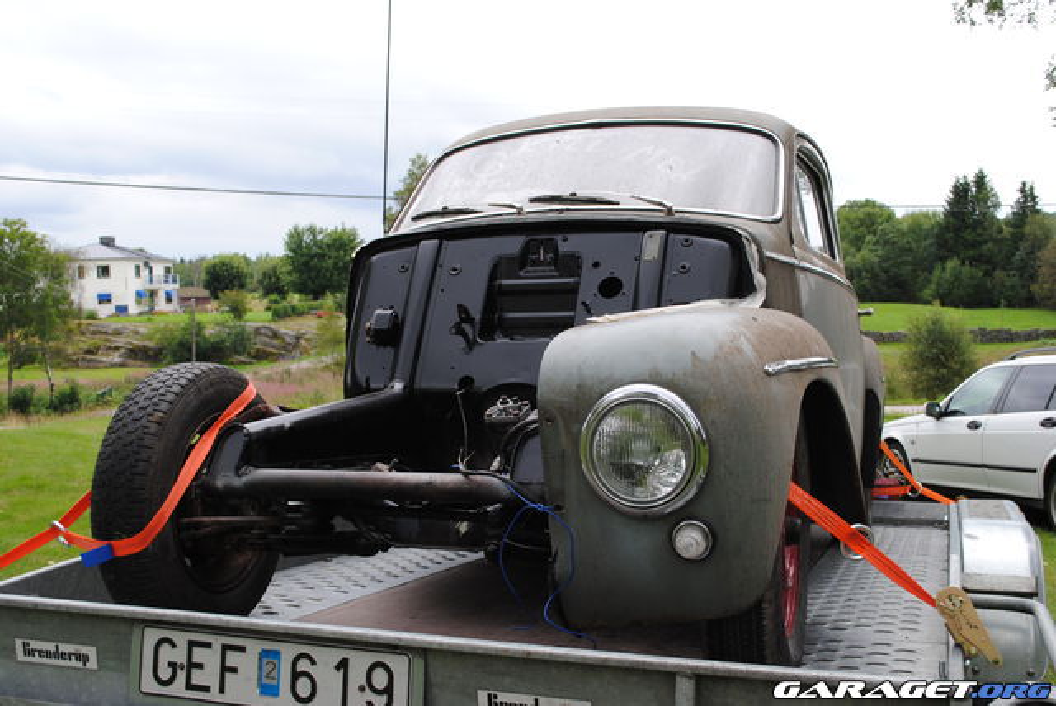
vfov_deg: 34.3
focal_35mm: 39
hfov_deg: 49.5
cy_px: 353
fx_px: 1145
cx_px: 528
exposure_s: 1/125
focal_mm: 26
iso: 200
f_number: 5.6
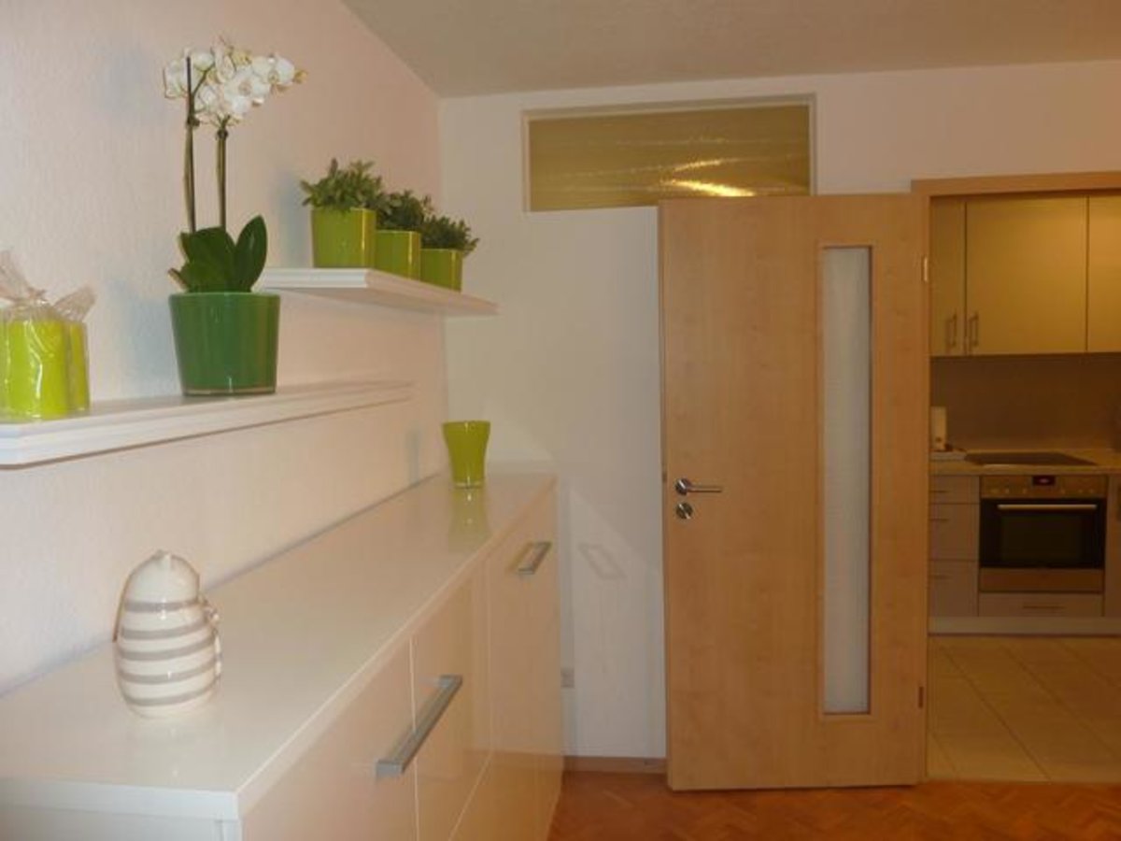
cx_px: 560
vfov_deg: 54.9
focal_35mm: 25
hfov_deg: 69.4
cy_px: 420
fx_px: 810
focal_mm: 4.1
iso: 100
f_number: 3.3
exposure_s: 1/8
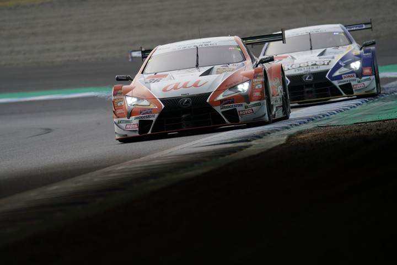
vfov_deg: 2.3
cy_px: 132
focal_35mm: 600
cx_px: 198
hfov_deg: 3.4
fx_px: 6616
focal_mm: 600
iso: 200
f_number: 6.3
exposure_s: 1/640
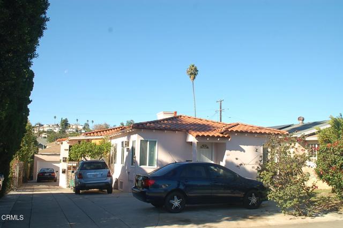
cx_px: 172
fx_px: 357
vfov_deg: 35.5
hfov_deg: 51.3
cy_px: 114
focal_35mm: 38
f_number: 9
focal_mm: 25
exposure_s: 1/320
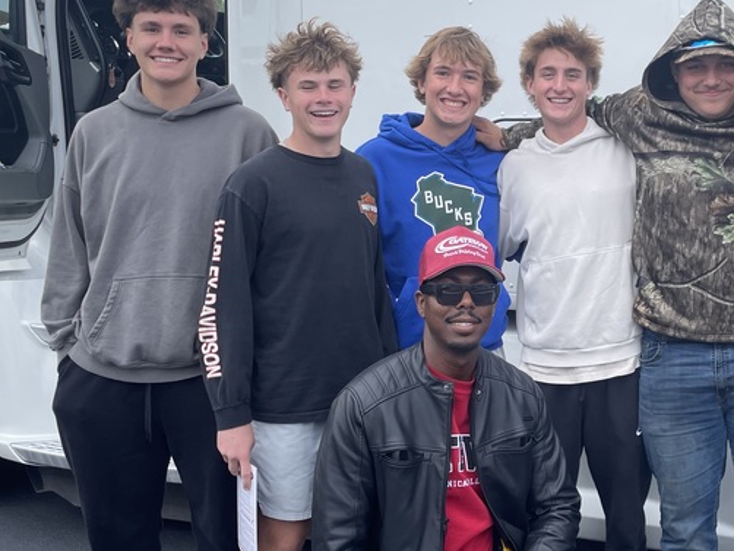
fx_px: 1124
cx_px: 516
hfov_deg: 35.6
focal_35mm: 53
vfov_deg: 27.5
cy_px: 289
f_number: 1.6
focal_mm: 4.2
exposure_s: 1/785
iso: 32
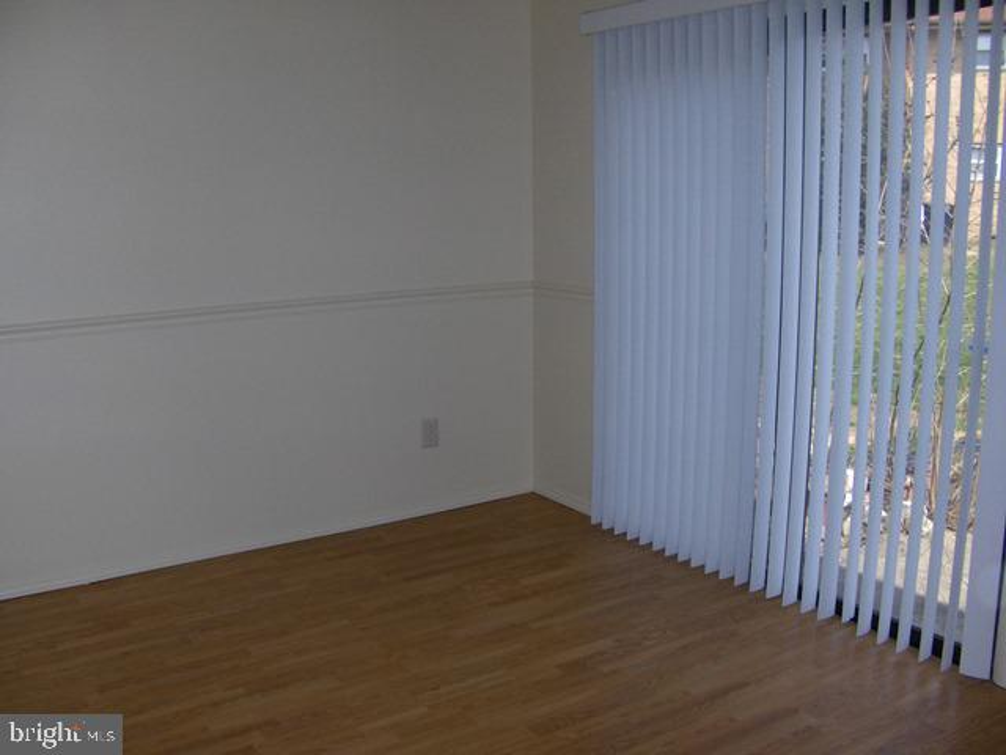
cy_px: 378
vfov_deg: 40.7
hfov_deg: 52.6
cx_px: 503
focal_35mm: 35
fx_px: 1017
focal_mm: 5.8
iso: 100
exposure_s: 1/714
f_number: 2.6
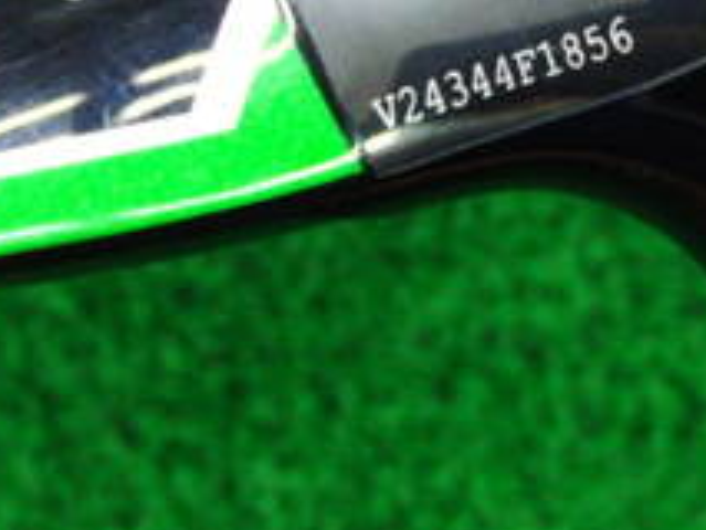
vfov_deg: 13.2
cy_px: 23
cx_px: 537
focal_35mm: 111
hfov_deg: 17.6
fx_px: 2265
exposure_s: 1/30
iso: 400
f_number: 3.6
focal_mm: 6.42
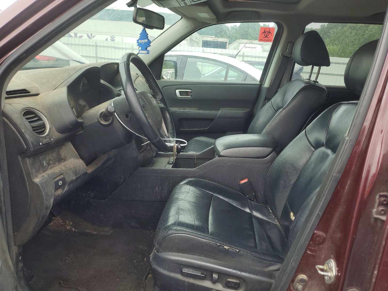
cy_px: 146
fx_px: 291
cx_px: 194
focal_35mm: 26
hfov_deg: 67.3
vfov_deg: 53.1
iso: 50
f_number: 1.5
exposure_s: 1/556
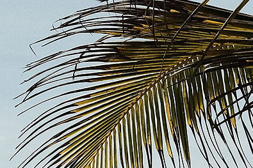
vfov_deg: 5.4
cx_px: 255
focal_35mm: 249
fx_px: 1749
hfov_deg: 8.2
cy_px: 371
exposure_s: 1/4000
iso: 400
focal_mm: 27
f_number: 5
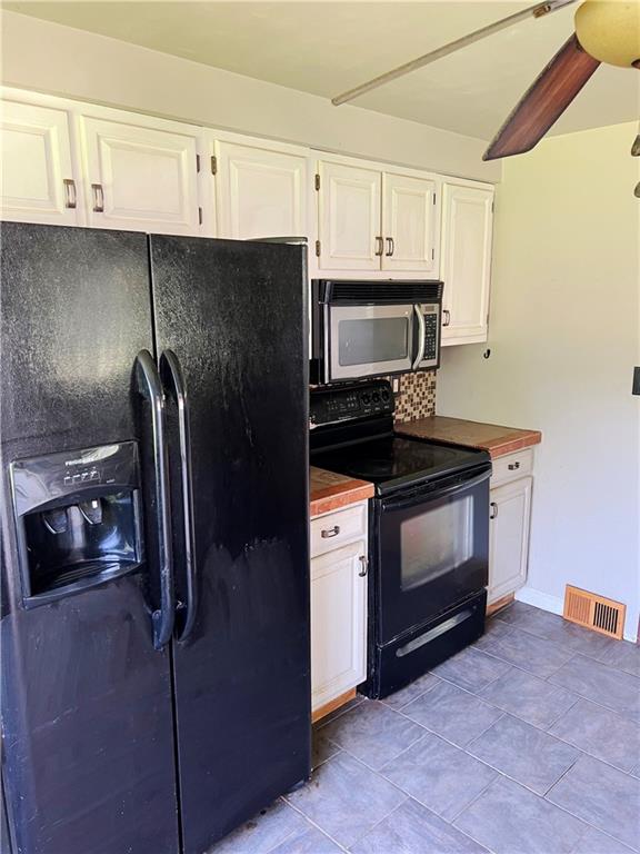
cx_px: 320
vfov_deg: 67.3
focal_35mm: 26
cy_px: 427
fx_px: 641
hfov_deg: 53.1
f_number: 1.5
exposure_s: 1/60
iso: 200
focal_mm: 5.7
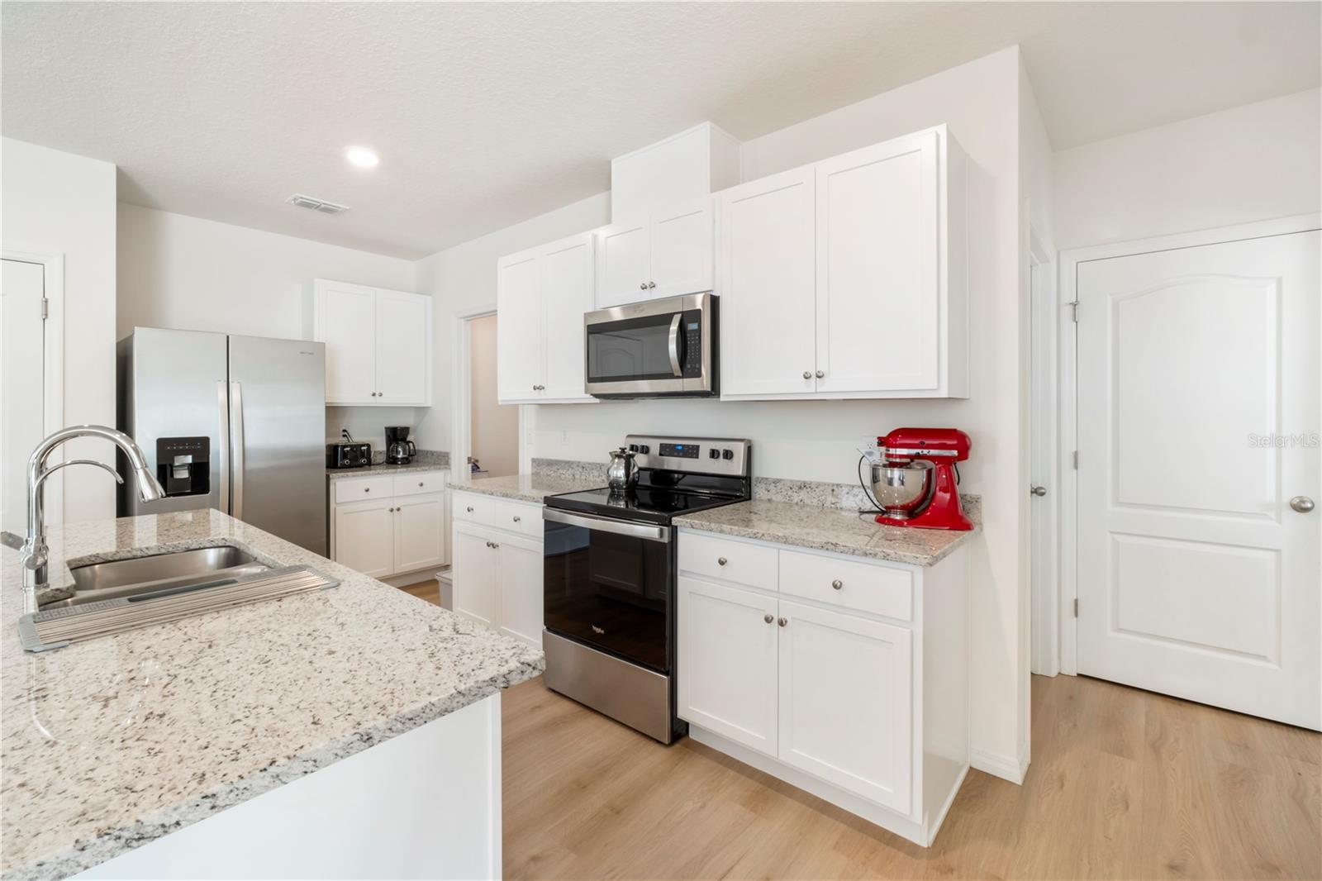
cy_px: 440
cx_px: 661
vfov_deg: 77.3
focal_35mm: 15
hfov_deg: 100.4
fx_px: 551
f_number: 14
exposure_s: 1/2
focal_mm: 10
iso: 160
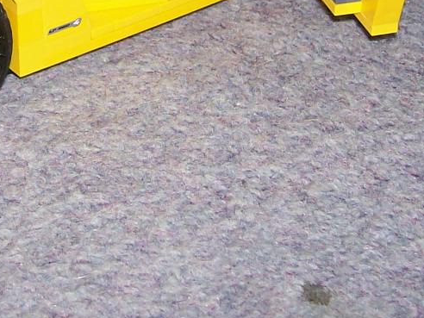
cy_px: -51
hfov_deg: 16.7
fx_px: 1433
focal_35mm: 117
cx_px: 90
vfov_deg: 12.4
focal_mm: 6
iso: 80
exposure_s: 1/64
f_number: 2.7
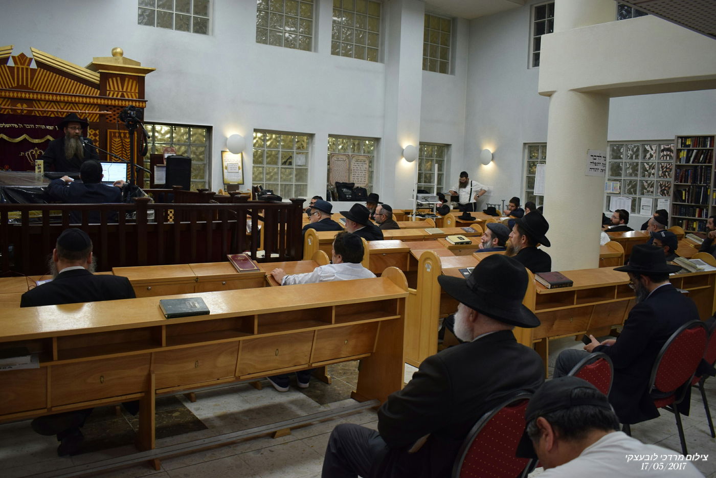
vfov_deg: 43.7
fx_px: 597
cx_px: 358
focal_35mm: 30
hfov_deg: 61.9
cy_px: 239
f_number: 3.8
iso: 800
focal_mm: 20
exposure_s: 1/60
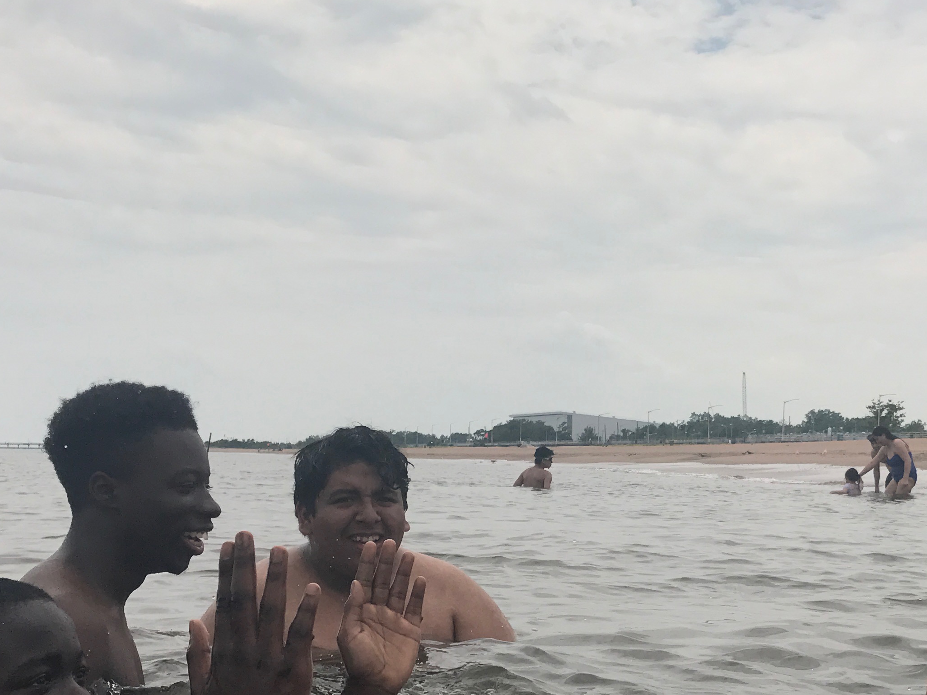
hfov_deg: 34.5
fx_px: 1473
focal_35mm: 55
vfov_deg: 26.1
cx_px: 646
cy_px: 555
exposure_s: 1/4000
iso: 20
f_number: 1.8
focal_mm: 3.99
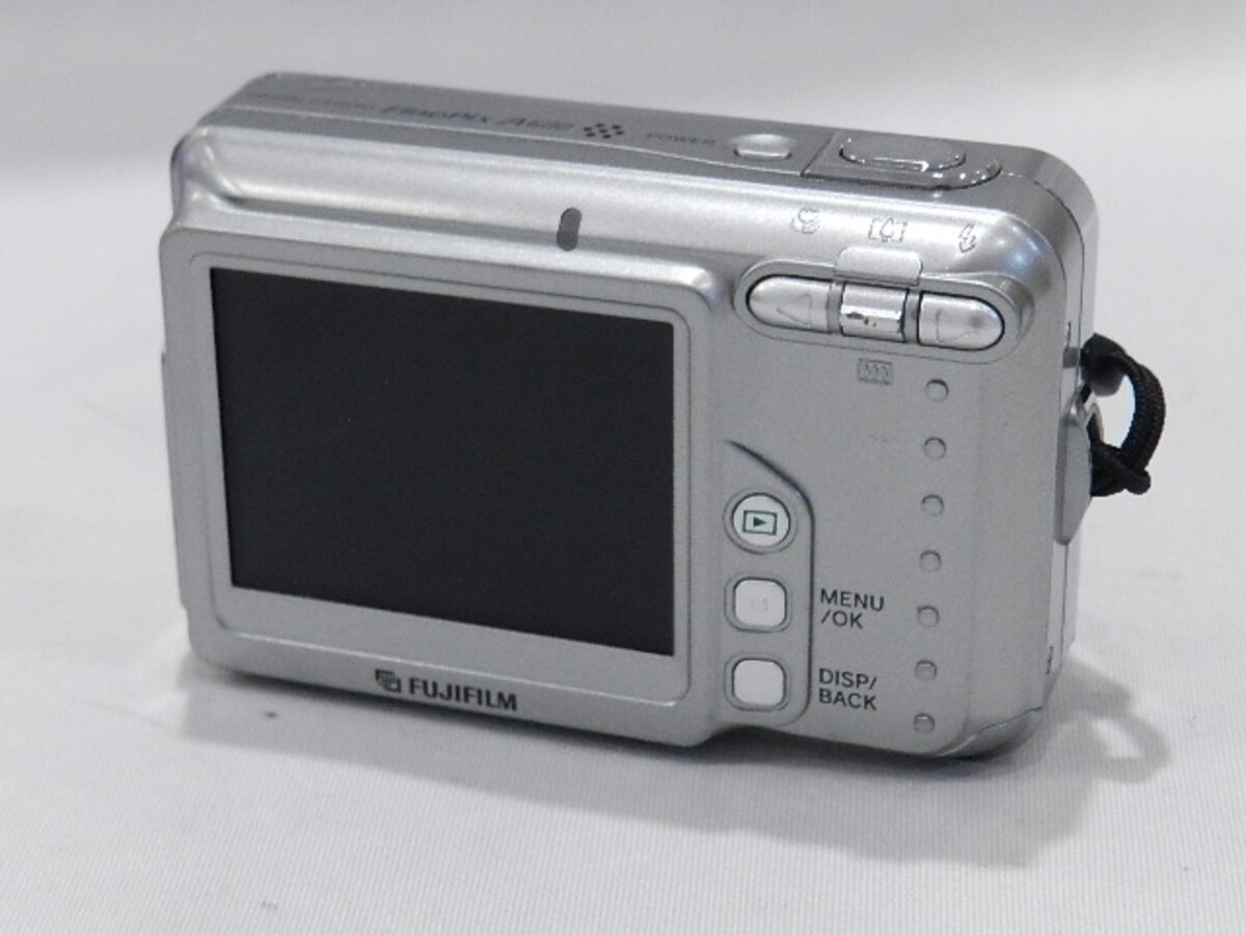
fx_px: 3024
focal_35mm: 84
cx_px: 623
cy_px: 468
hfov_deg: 23.3
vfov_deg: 17.6
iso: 800
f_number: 4.4
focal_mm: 14.9
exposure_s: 1/80
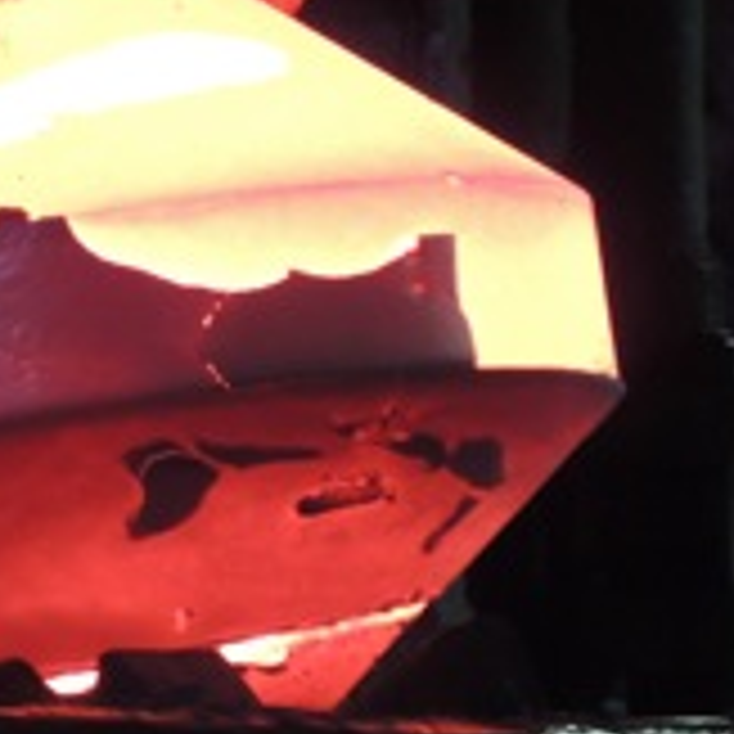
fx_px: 31570
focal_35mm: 1316
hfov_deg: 1.3
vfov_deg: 1.3
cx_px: -41
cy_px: 342
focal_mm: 98.1
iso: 800
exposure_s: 1/50
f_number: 4.9
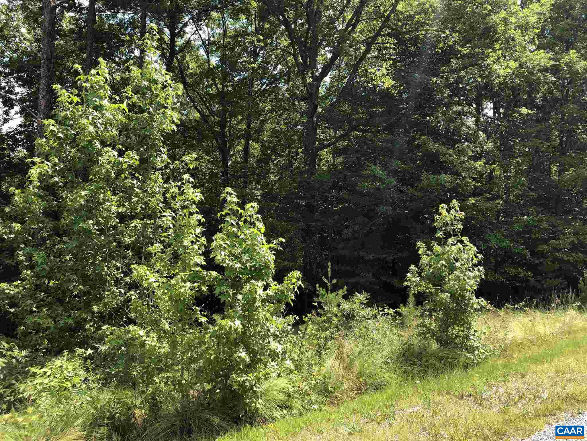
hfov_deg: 63.4
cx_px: 294
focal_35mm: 28
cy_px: 220
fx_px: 475
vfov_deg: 49.7
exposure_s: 1/432
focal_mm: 3.99
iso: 20
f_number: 1.8
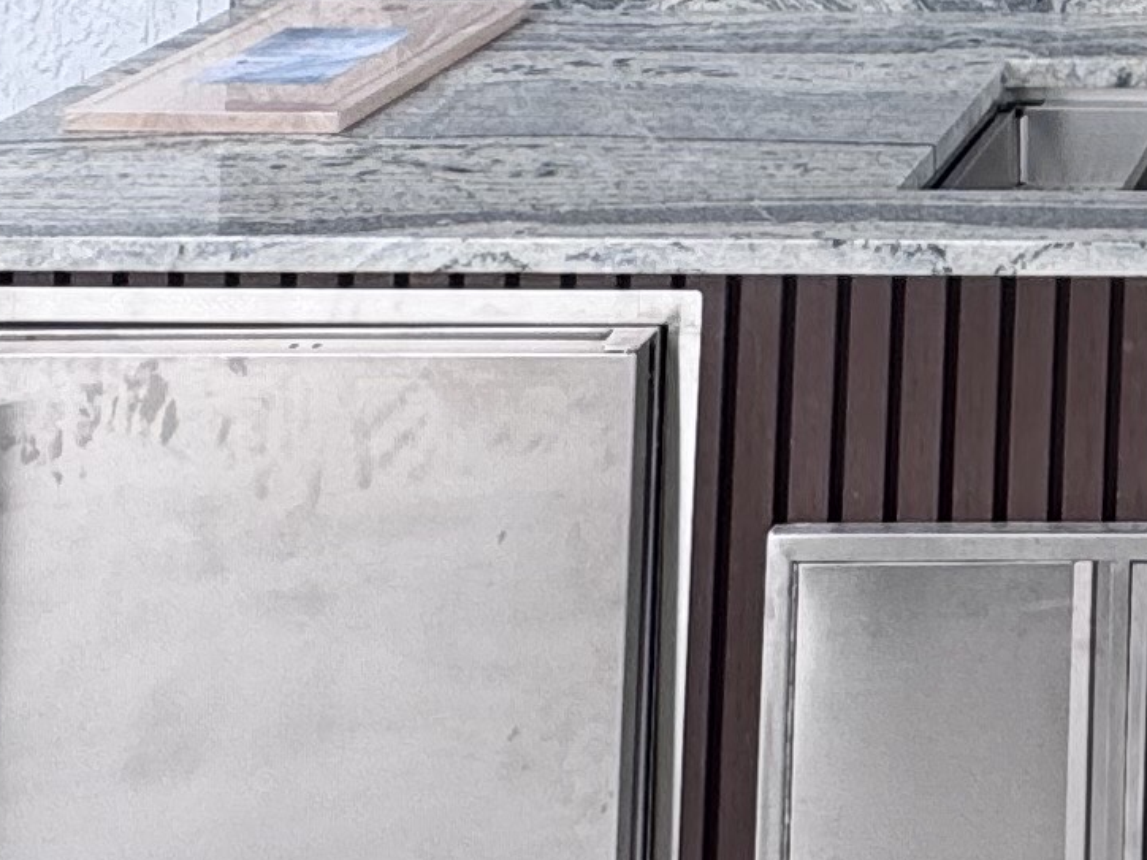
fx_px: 2585
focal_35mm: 78
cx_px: 1776
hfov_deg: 20.8
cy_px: -816
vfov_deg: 15.4
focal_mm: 2.22
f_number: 2.2
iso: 40
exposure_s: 1/295
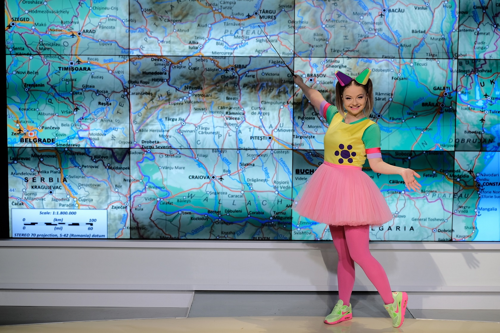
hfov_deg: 37.5
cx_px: 250
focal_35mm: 53
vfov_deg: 25.5
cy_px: 166
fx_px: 736
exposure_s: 1/200
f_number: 2
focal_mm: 35
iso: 500
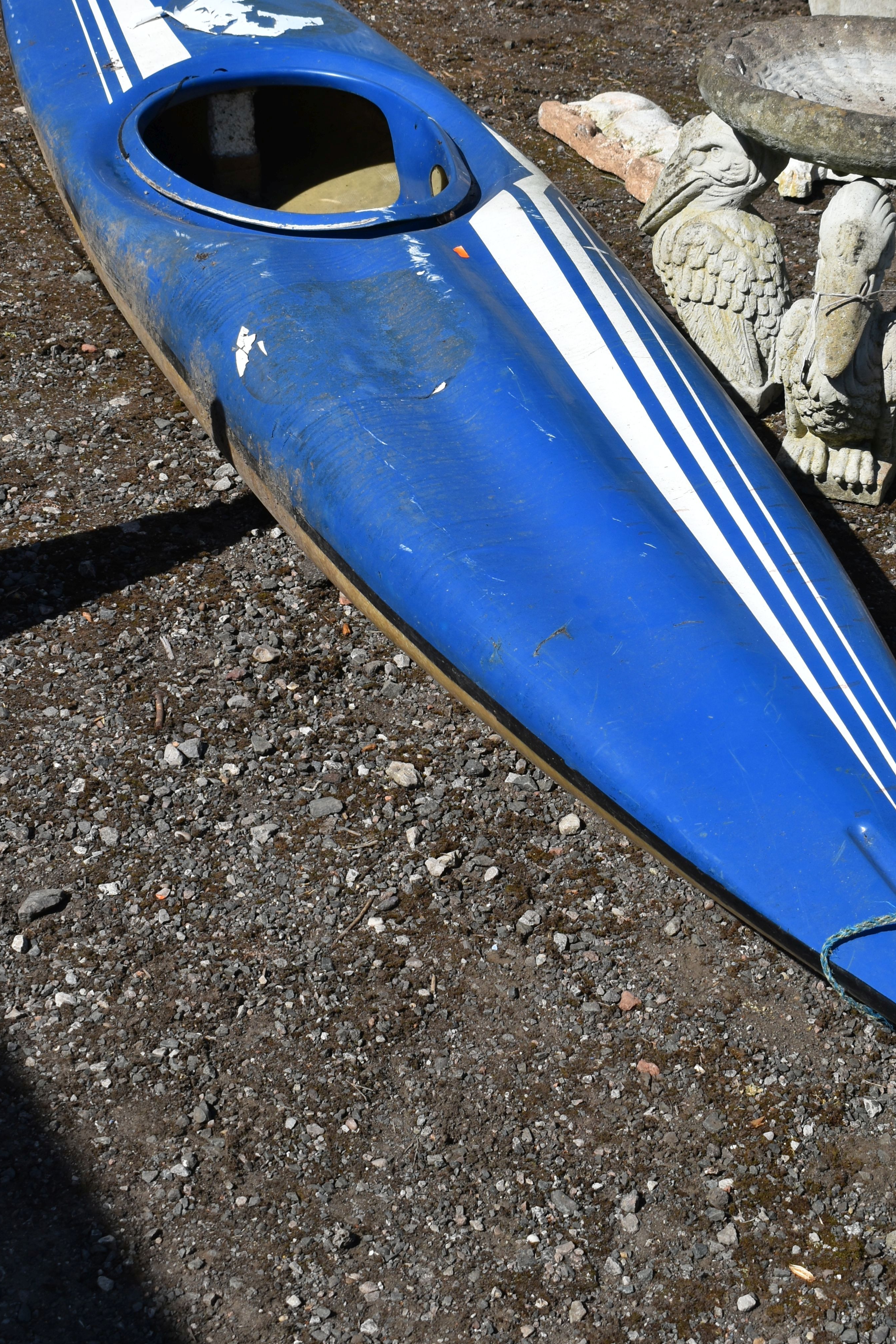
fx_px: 2650
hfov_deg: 19.1
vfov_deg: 28.3
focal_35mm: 71
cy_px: 501
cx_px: 601
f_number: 9
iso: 100
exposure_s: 1/320
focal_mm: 32
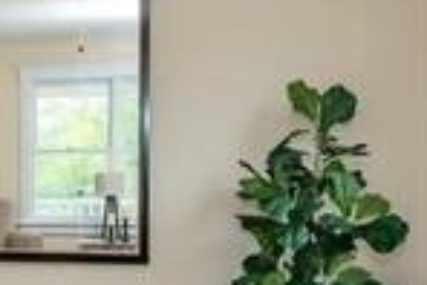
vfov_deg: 16.1
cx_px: -136
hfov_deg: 21.5
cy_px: 178
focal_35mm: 85
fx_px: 1009
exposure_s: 1/20
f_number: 8
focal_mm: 14
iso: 400
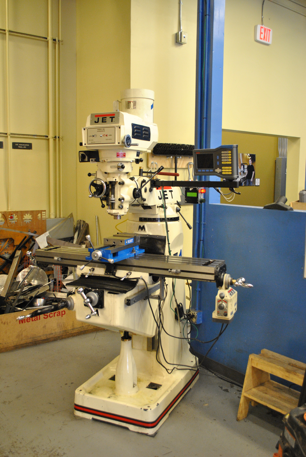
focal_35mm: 33
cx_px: 153
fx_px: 420
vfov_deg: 57.2
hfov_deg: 40.1
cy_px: 228
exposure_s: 1/30
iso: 800
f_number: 4
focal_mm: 22
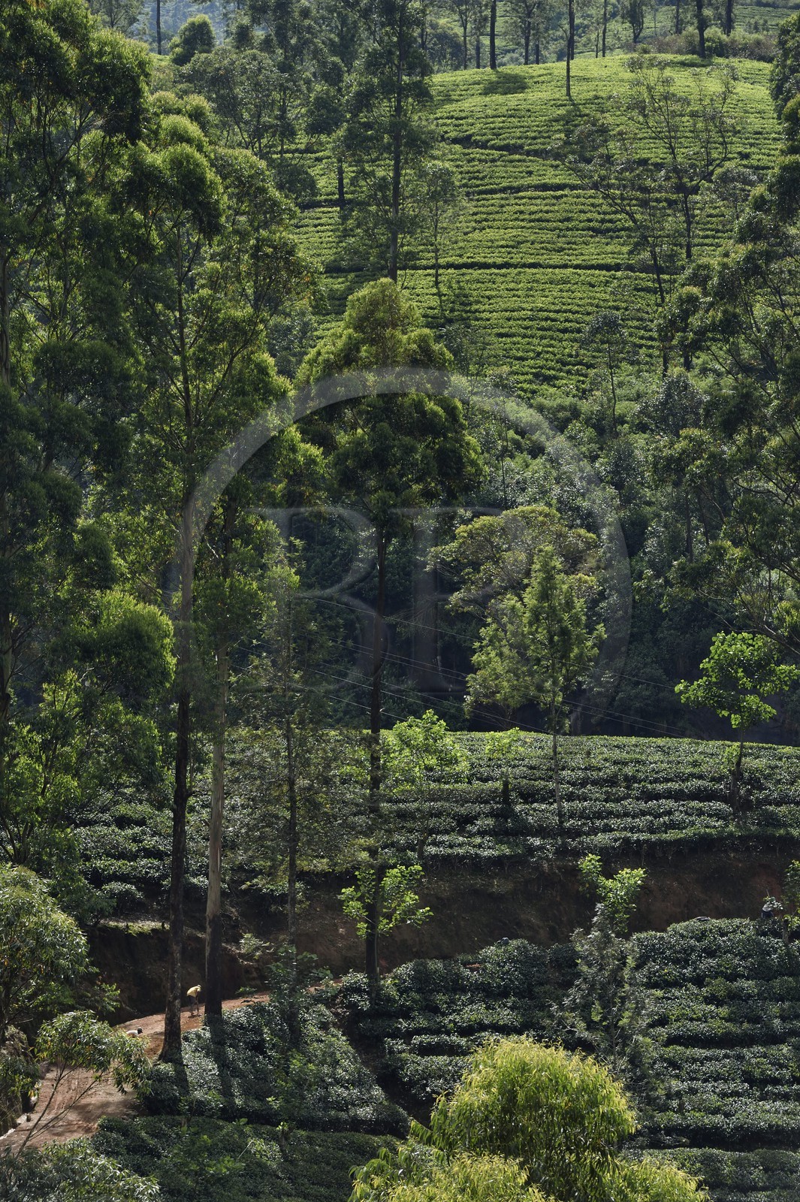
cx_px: 400
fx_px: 6006
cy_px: 601
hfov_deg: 7.6
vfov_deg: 11.4
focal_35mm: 180
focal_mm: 180
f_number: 11
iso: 400
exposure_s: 1/250
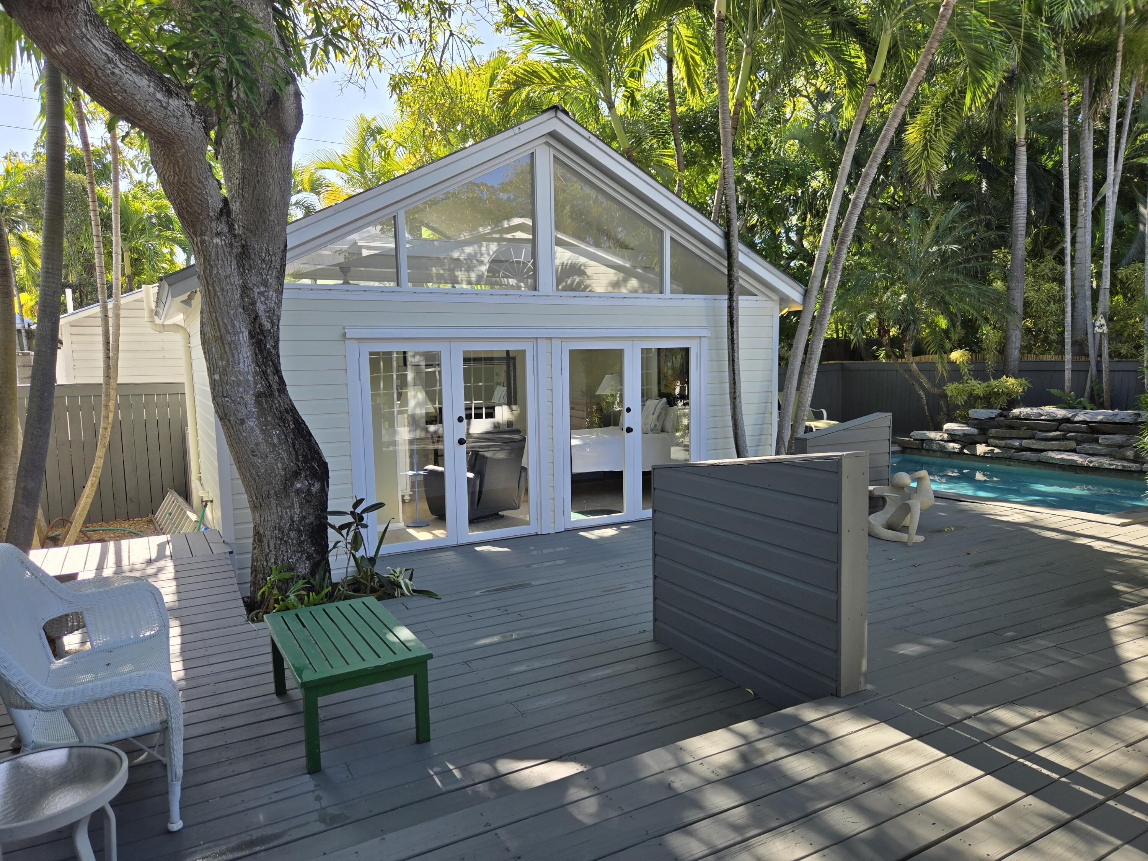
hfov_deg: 73.9
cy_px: 430
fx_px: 763
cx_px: 574
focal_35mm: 23
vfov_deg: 58.9
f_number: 1.8
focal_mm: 5.4
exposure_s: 1/661
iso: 25
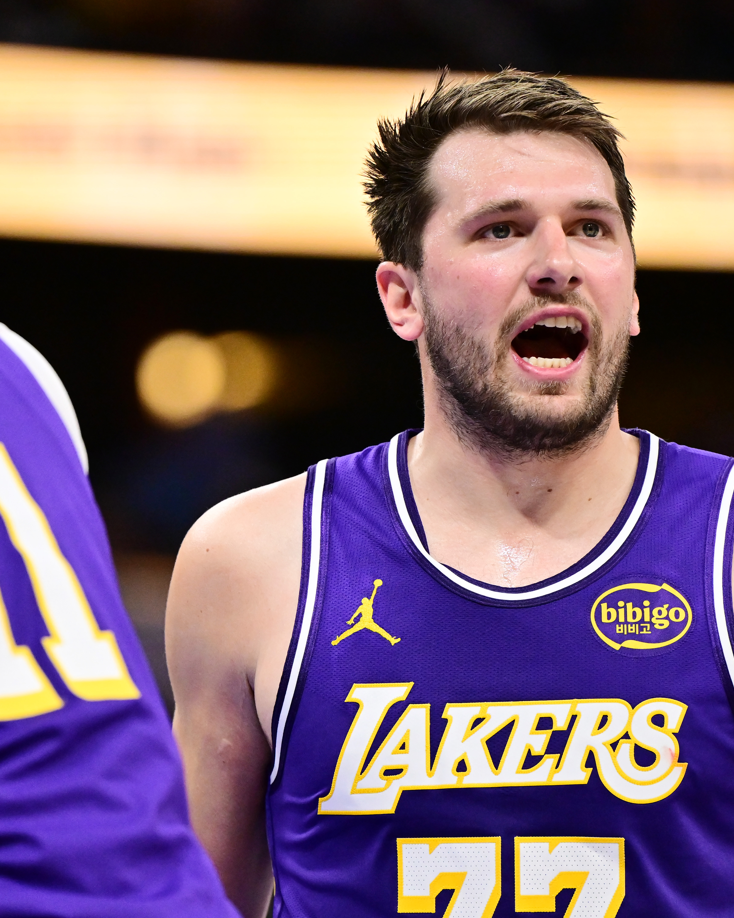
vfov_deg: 5.4
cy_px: 486
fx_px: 9722
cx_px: 255
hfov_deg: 4.3
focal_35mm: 358
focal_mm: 200
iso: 2500
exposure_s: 1/2000
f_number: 2.8
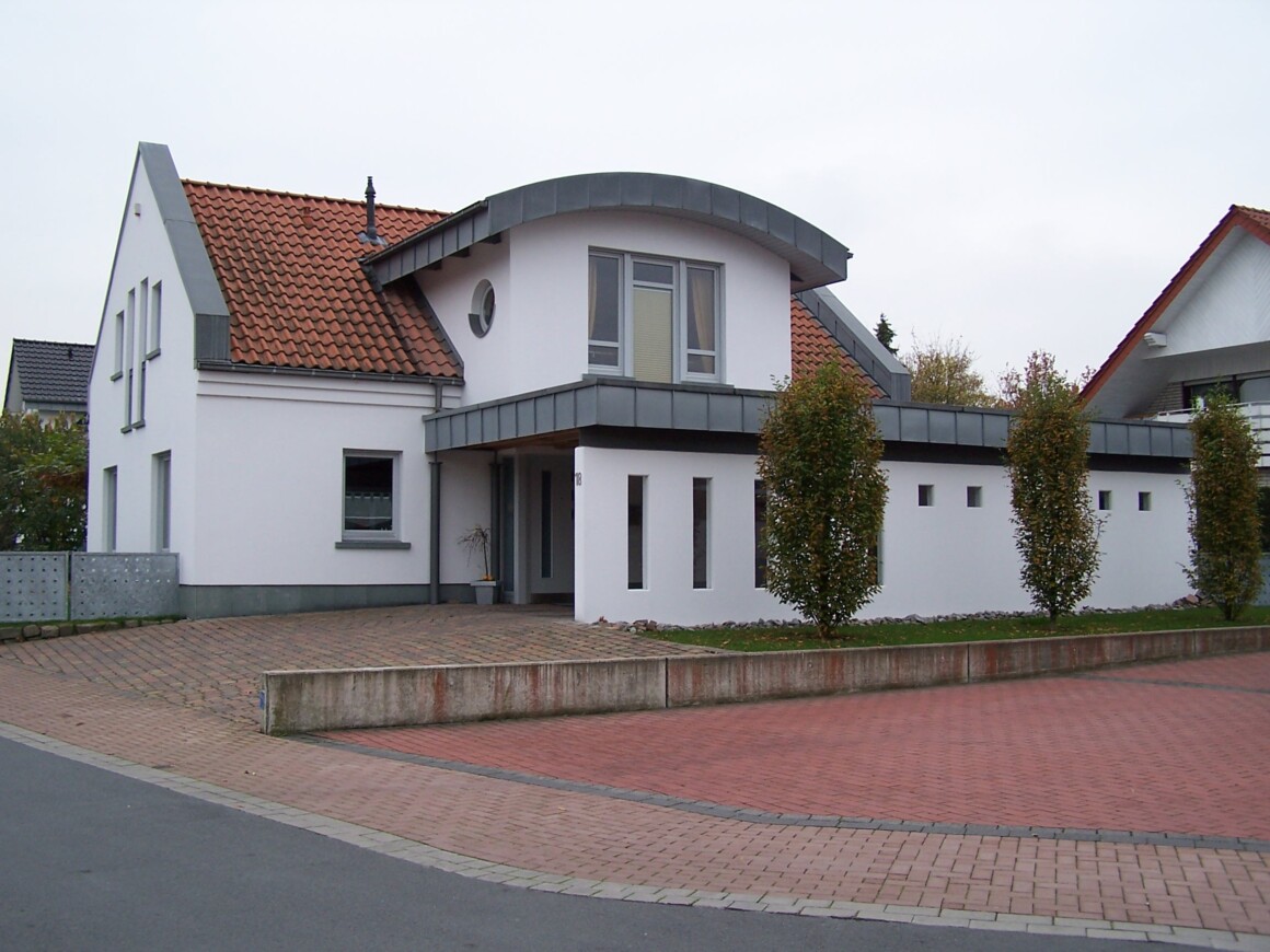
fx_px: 1394
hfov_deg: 49.0
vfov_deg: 37.7
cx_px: 635
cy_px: 476
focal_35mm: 38
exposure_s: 1/180
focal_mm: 6.3
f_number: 2.8
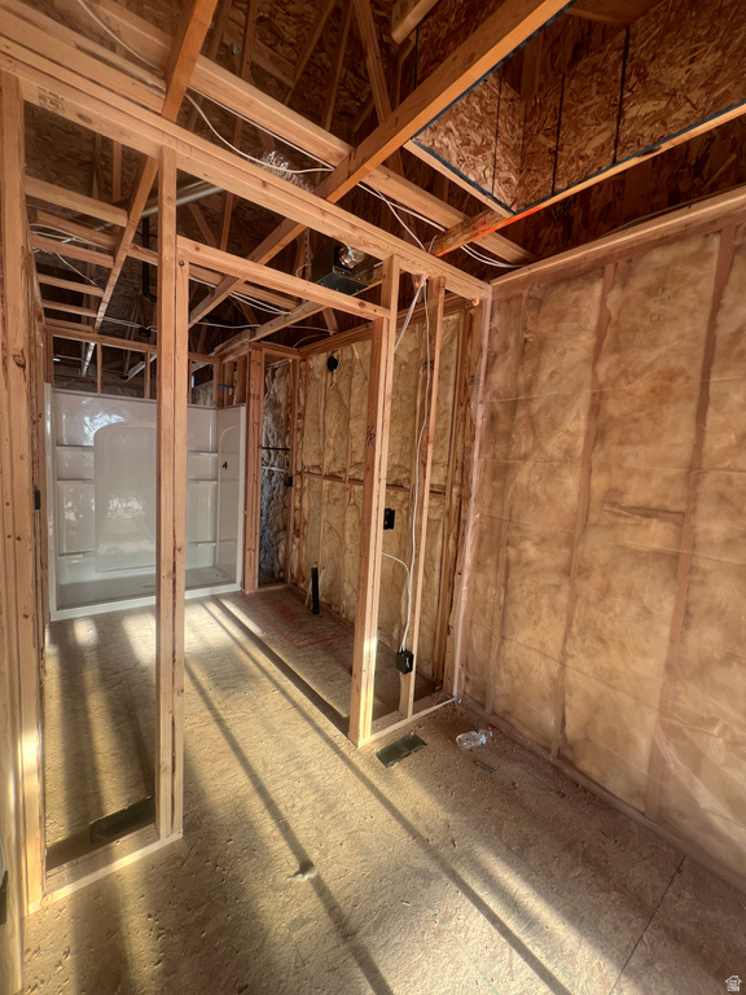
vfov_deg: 106.2
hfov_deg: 89.9
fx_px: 374
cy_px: 498
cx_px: 373
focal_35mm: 13
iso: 64
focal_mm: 1.57
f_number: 1.8
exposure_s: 1/99
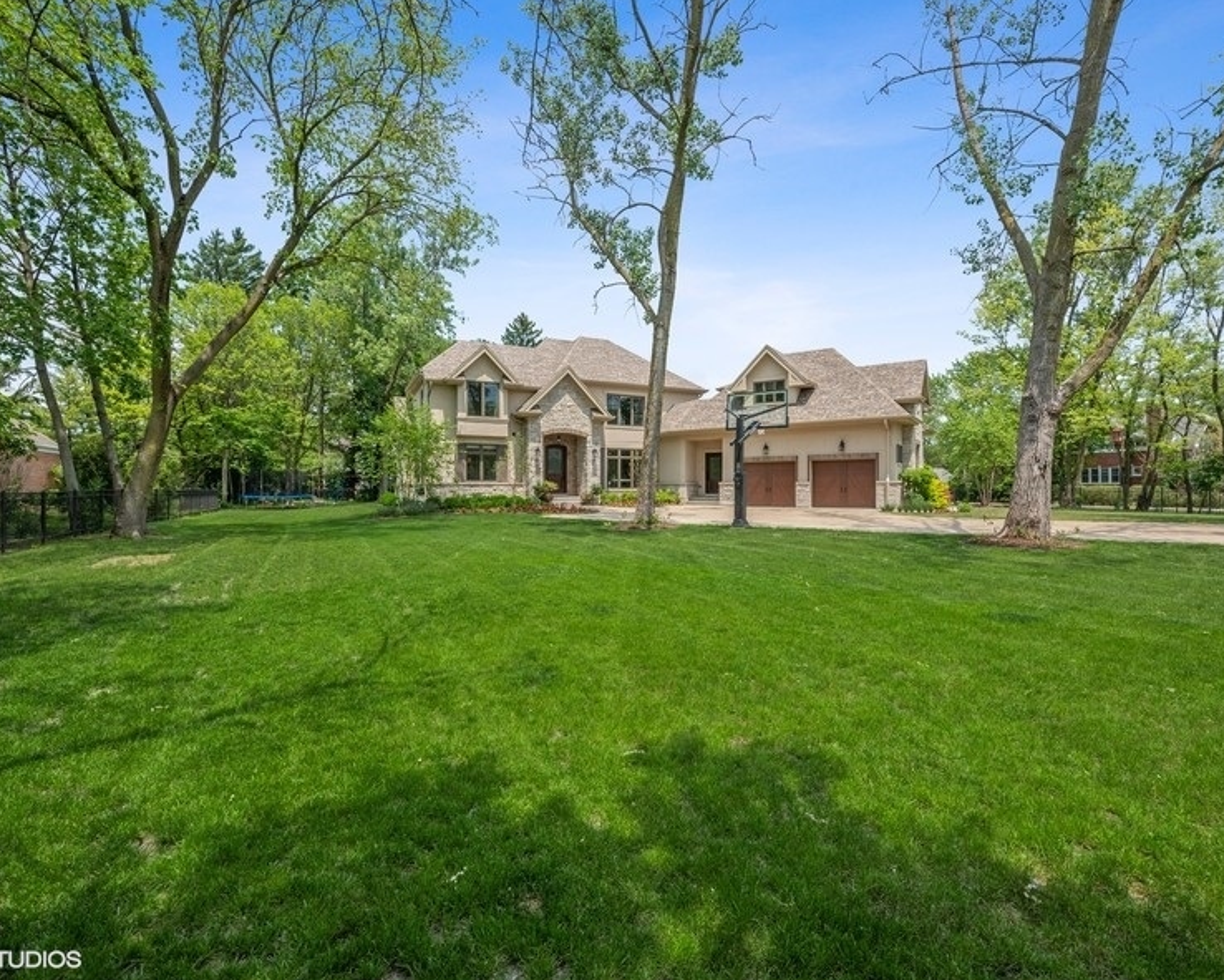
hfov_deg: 93.1
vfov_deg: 80.4
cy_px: 492
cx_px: 627
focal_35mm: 16
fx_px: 580
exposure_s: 1/100
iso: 100
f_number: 11
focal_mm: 14
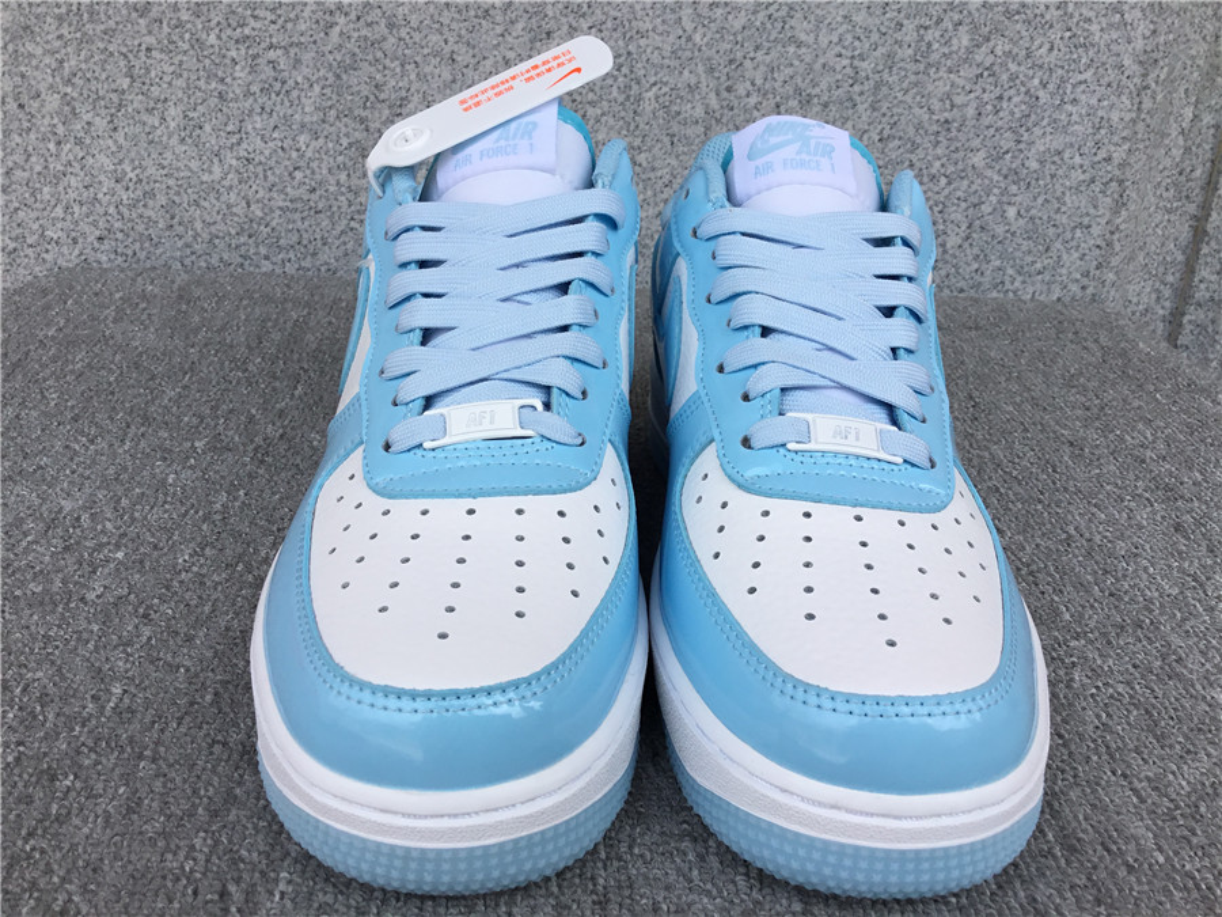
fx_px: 1094
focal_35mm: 31
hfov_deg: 58.4
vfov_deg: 45.4
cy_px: 458
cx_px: 611
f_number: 2.4
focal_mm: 3.3
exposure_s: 1/741
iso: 25
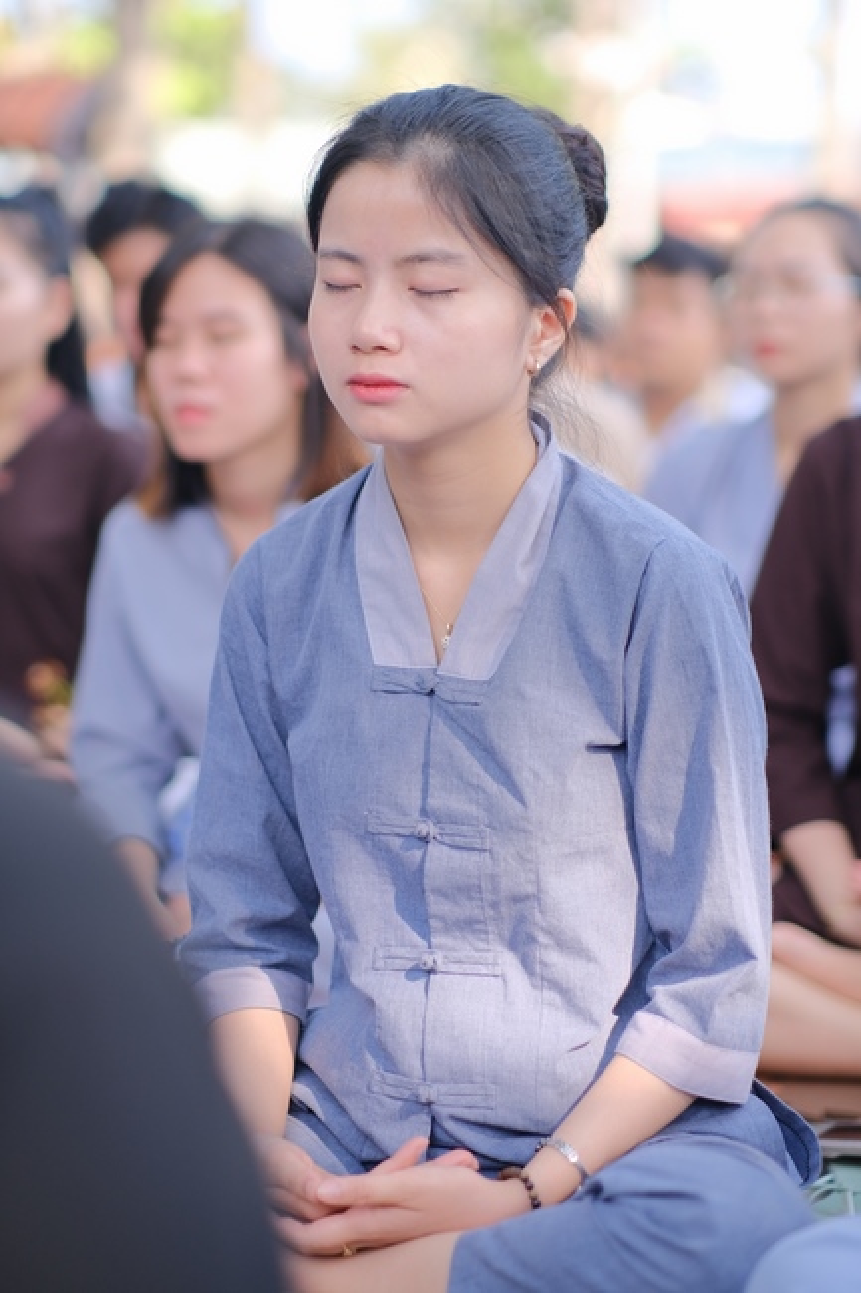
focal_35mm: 84
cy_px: 646
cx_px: 430
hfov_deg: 16.3
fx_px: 3015
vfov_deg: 24.2
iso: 400
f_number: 1.4
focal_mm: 56
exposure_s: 1/1250
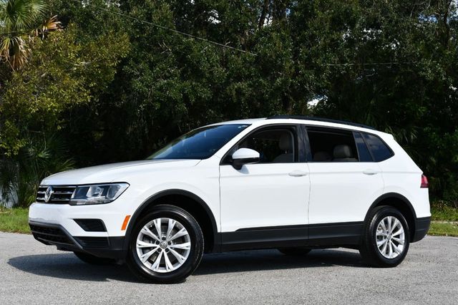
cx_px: 229
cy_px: 152
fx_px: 648
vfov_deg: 26.5
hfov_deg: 38.9
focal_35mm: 51
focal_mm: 34
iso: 100
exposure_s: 1/320
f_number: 9
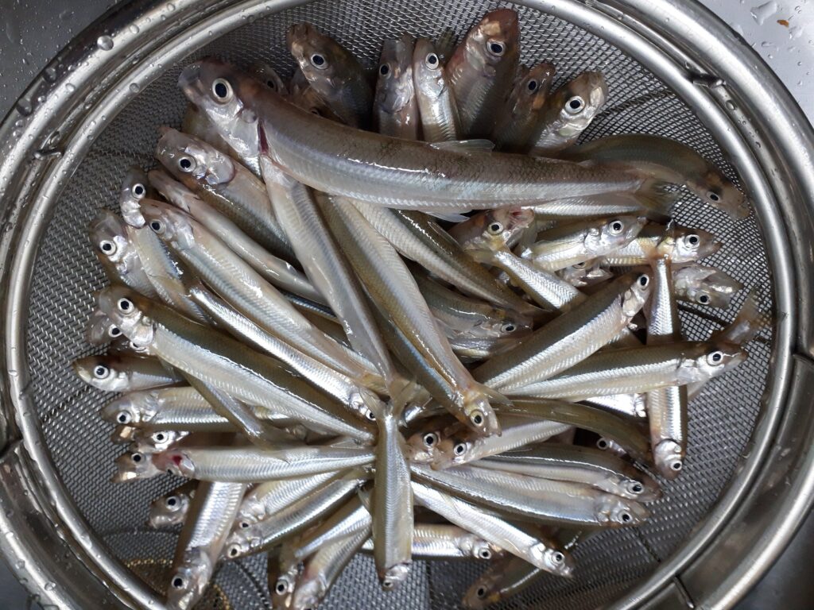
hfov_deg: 65.3
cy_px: 305
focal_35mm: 27
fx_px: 635
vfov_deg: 51.4
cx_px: 407
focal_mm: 3.6
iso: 200
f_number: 1.9
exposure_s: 1/33
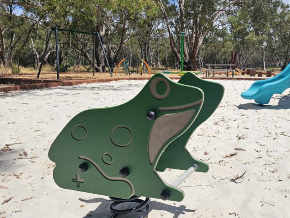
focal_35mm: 34
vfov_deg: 41.7
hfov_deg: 52.3
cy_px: 90
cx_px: 206
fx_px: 285
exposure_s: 1/1538
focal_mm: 6.3
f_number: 1.7
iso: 10
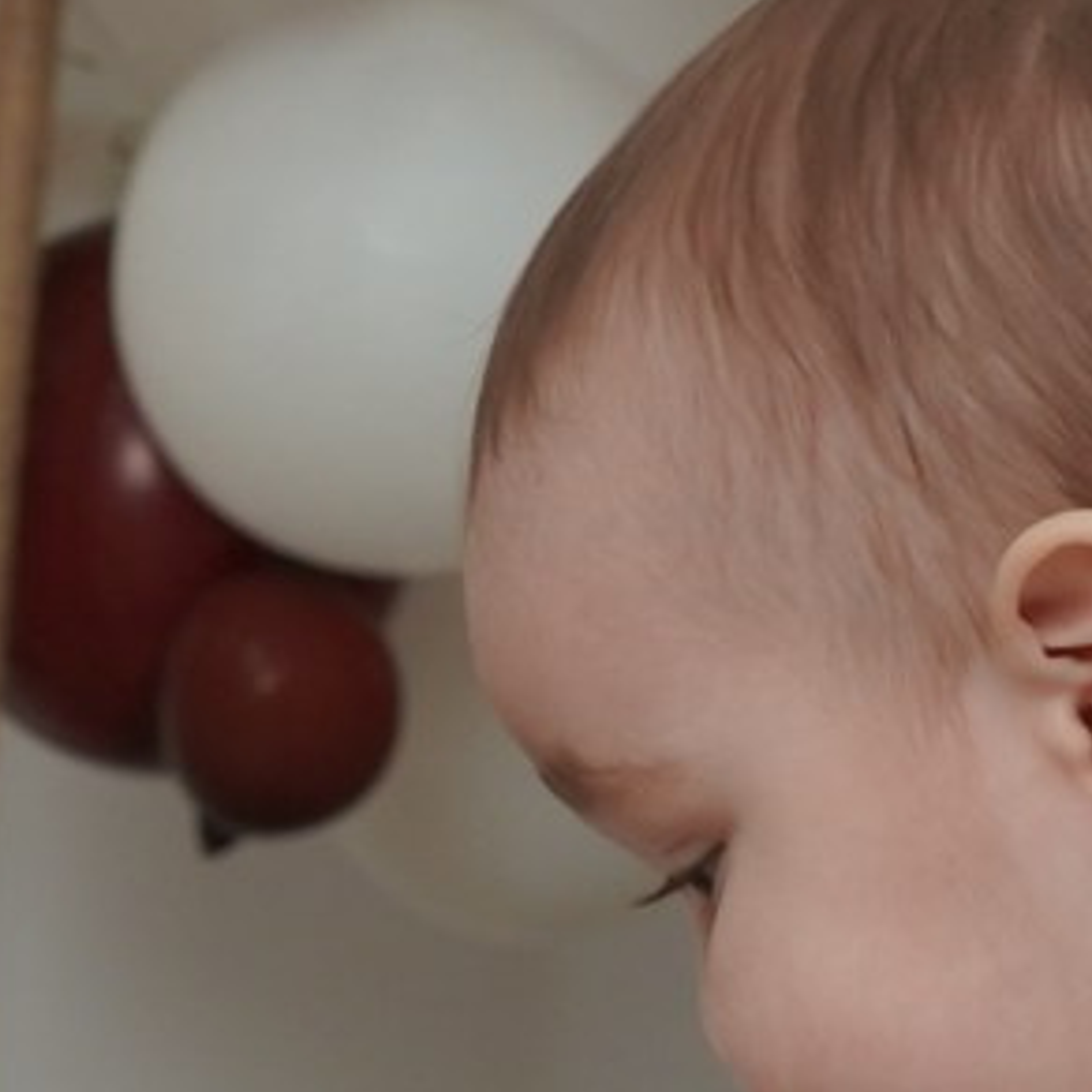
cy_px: 2339
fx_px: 9315
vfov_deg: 6.5
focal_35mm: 261
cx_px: 135
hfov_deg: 6.7
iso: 640
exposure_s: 1/160
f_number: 5.6
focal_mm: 35
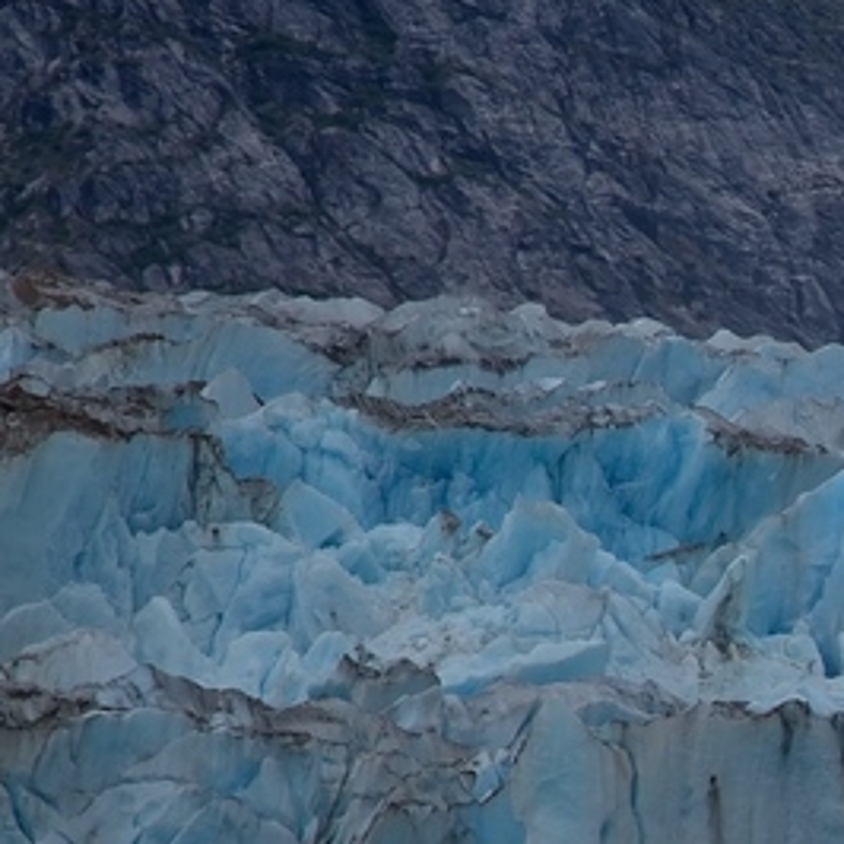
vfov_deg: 3.6
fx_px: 13544
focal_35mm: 491
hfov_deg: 3.5
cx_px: 1688
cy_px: 1095
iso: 100
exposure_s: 1/250
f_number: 6.3
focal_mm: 120
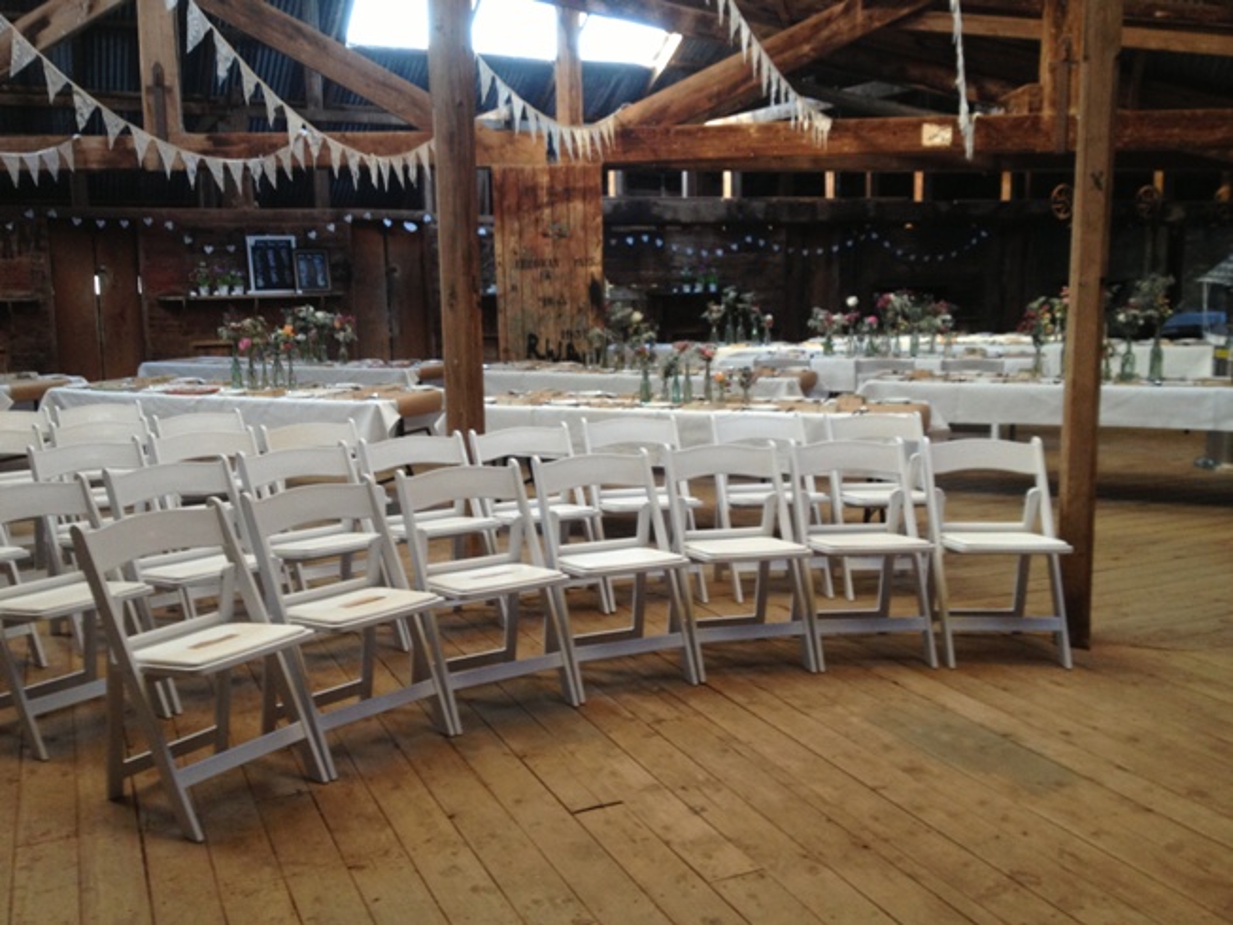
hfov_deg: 52.6
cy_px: 462
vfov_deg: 40.7
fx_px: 1247
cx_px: 616
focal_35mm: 35
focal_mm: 4.28
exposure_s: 1/20
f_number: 2.4
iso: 125
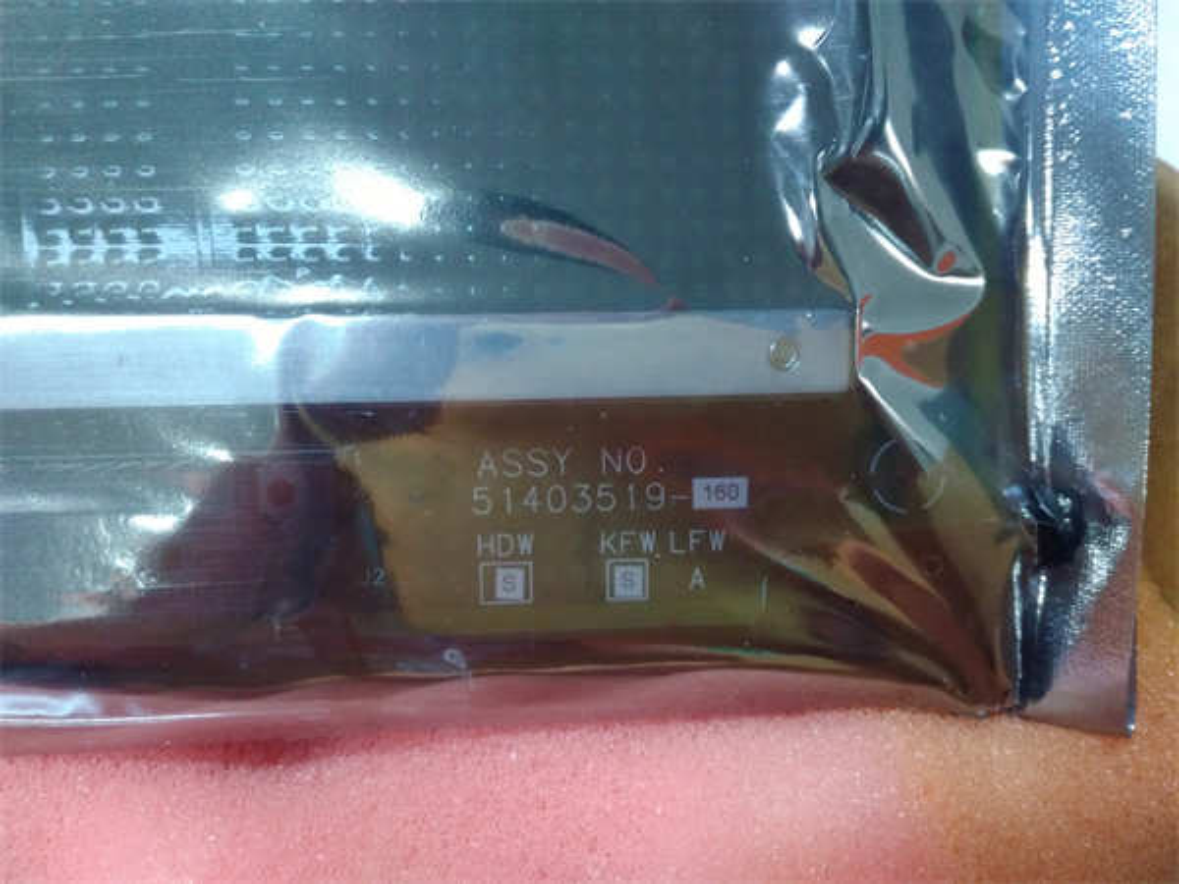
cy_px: 442
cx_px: 590
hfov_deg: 65.3
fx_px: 920
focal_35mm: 27
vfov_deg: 51.4
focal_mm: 3.79
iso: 716
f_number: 2
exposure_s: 1/33
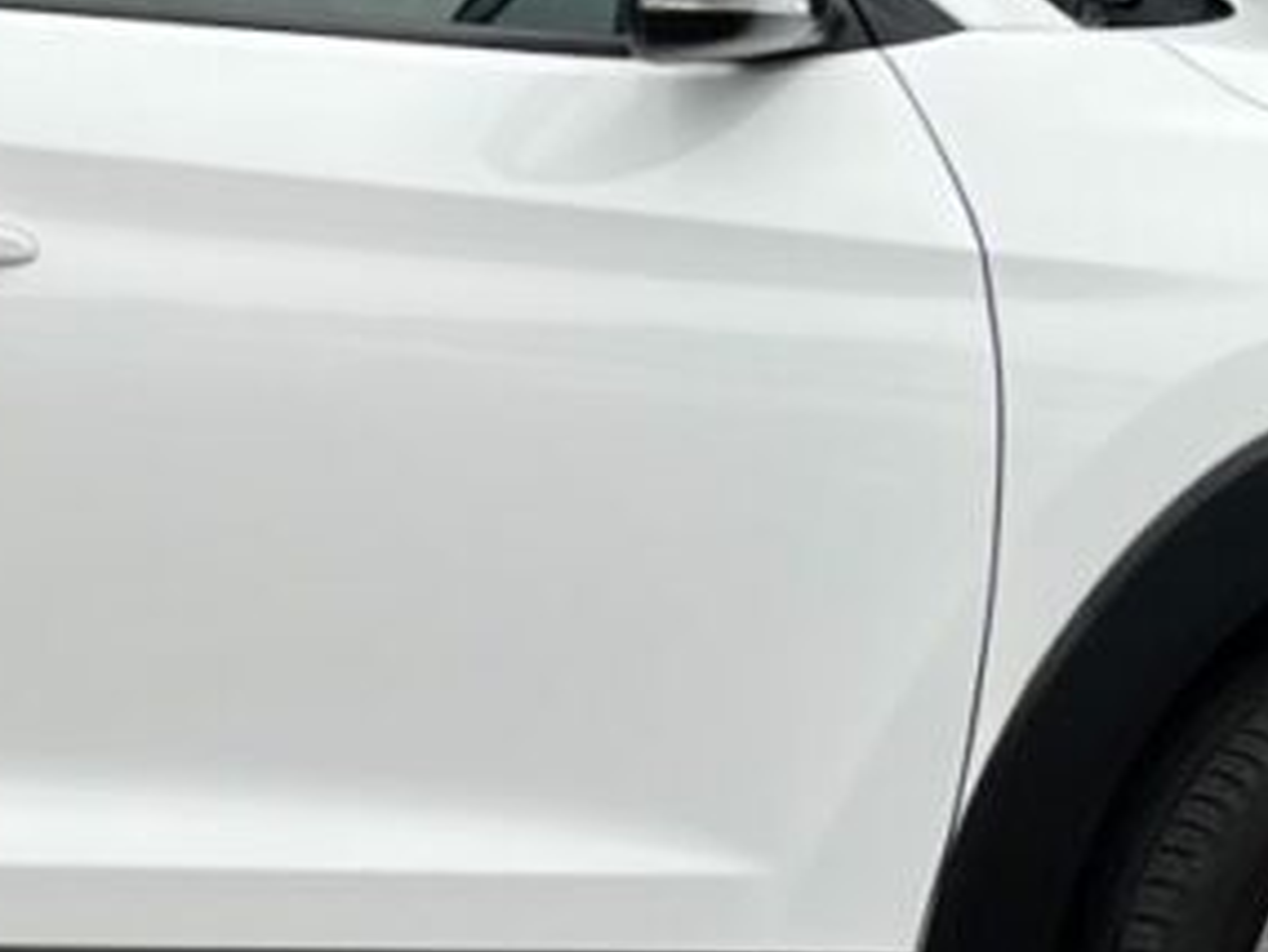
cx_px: -351
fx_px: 5130
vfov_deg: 10.4
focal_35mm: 140
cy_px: -307
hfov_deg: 13.6
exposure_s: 1/279
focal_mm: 5.1
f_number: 1.6
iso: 40
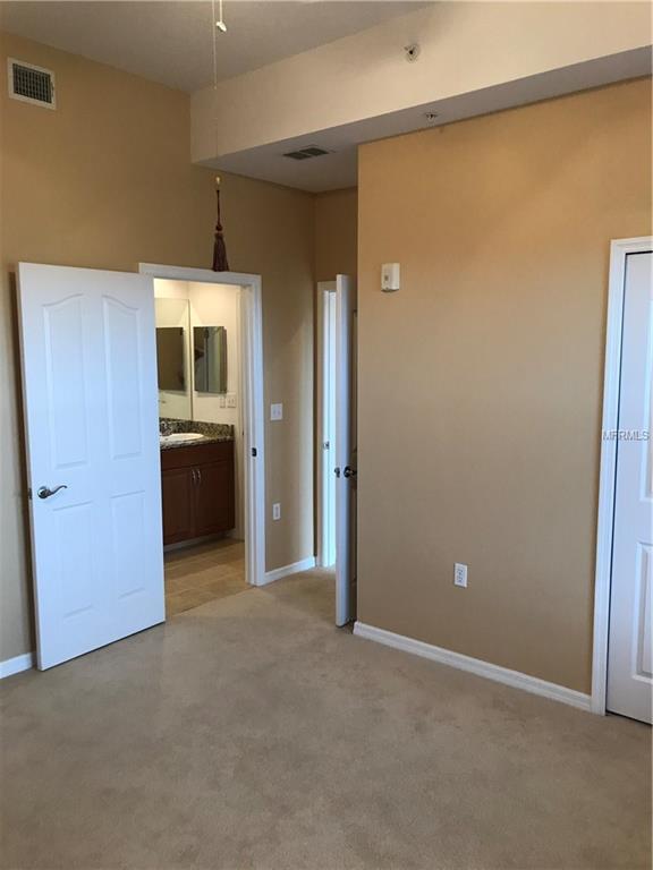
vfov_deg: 63.4
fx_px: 704
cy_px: 435
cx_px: 326
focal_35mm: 28
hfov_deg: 49.7
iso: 40
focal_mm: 3.99
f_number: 1.8
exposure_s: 1/24
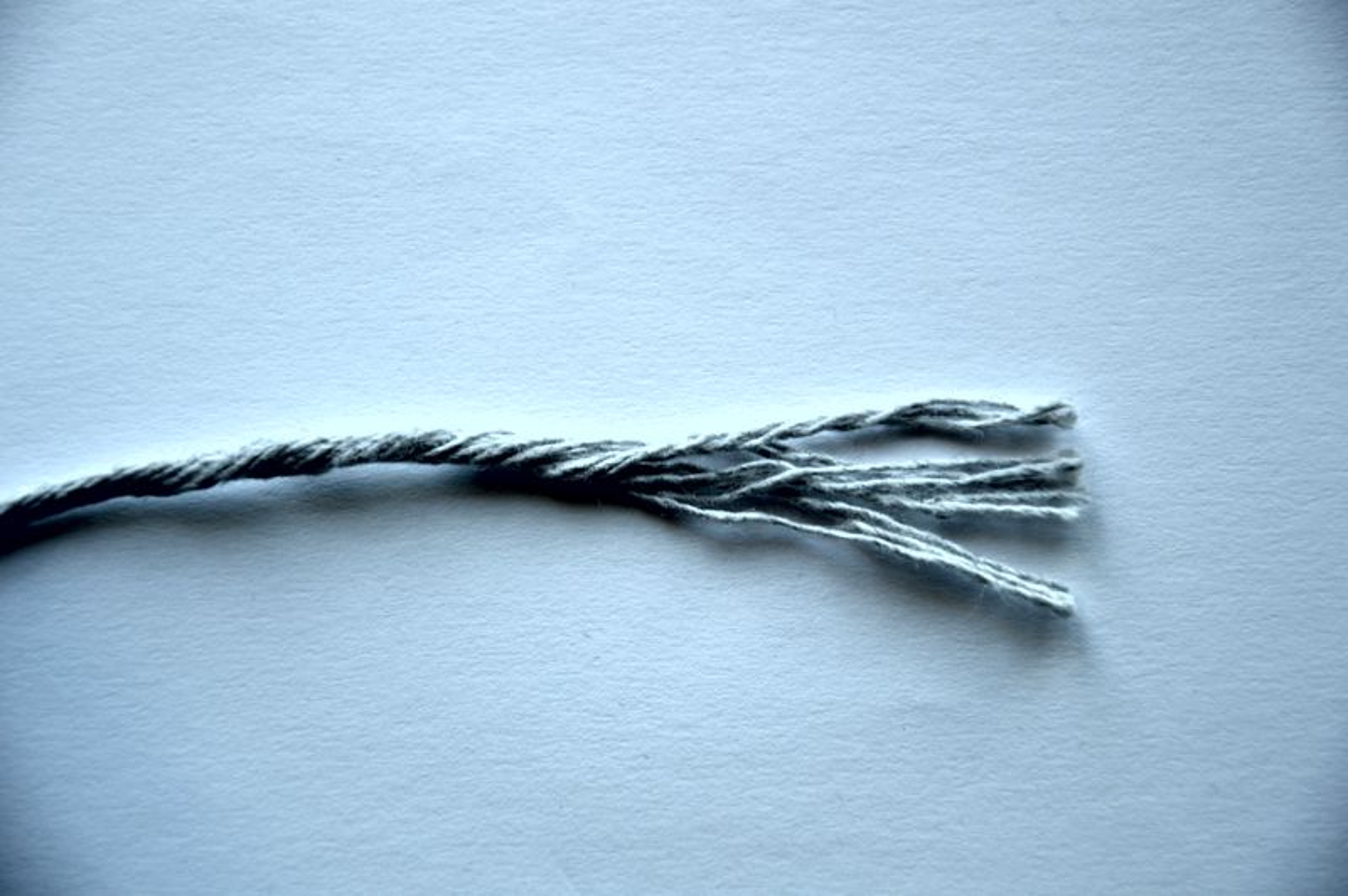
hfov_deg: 13.1
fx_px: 5893
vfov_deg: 8.7
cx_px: 674
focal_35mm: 158
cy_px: 448
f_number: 5.6
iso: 200
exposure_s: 1/40
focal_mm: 105
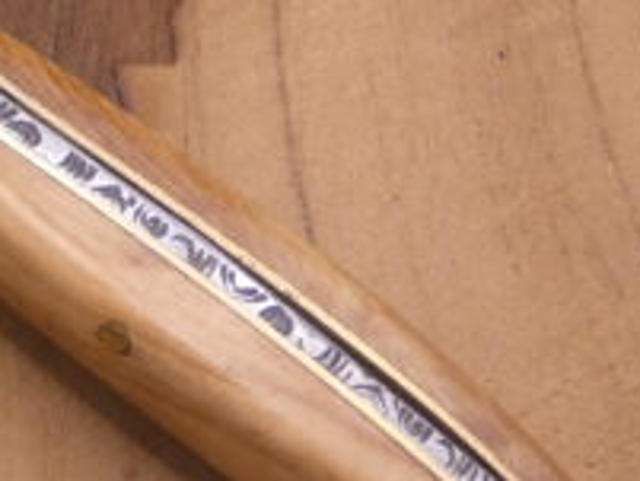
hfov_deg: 13.3
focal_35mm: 143
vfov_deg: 10.4
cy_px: 105
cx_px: -220
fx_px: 2645
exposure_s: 1/80
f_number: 3.8
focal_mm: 8.6
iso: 250
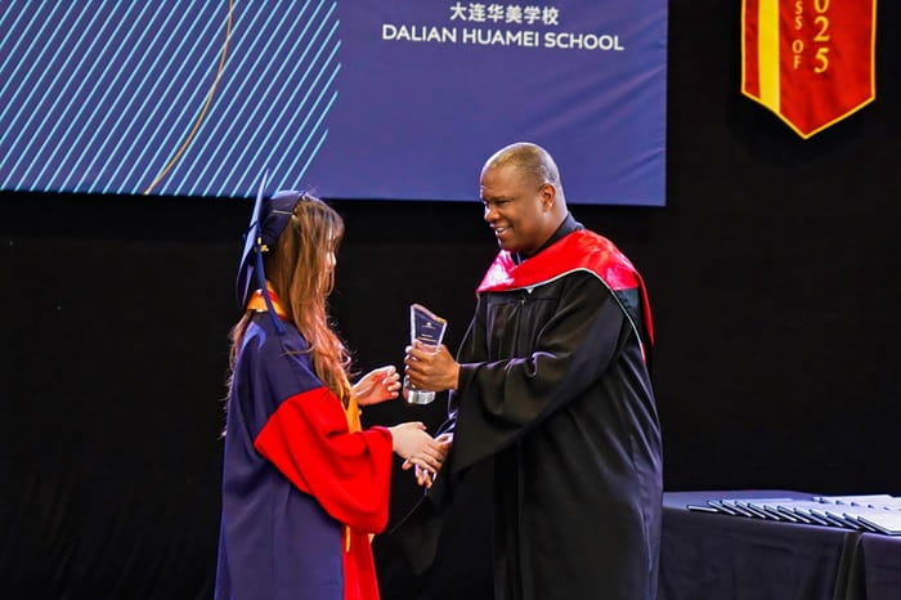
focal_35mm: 114
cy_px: 300
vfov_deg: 12.0
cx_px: 450
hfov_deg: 18.0
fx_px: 2852
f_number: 4
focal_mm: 76
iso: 1250
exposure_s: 1/200
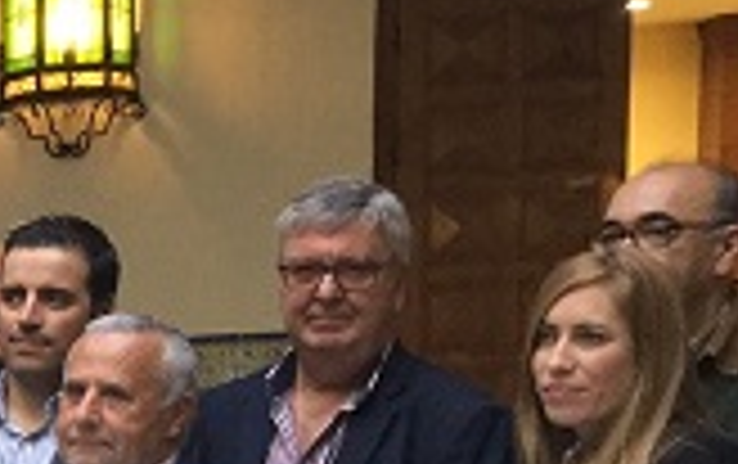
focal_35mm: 121
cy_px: 669
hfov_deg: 14.9
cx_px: -616
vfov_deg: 10.5
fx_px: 2437
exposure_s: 1/33
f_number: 2.4
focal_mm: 3.3
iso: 100
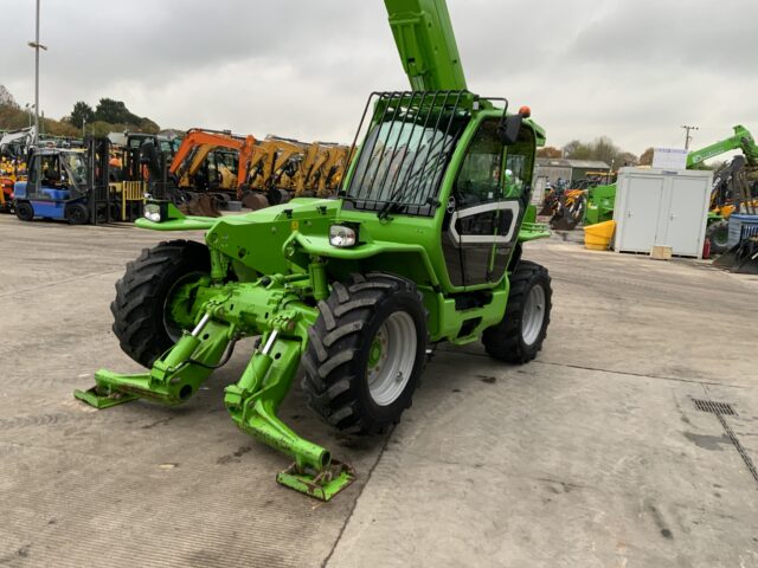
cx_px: 379
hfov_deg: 61.7
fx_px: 635
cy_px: 284
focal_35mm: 29
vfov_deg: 48.2
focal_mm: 3
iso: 64
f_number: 1.8
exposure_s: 1/121
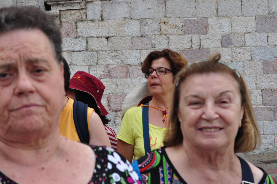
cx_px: 109
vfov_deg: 14.2
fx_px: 738
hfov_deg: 21.2
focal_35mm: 96
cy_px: 103
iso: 400
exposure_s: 1/200
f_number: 10
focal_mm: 44
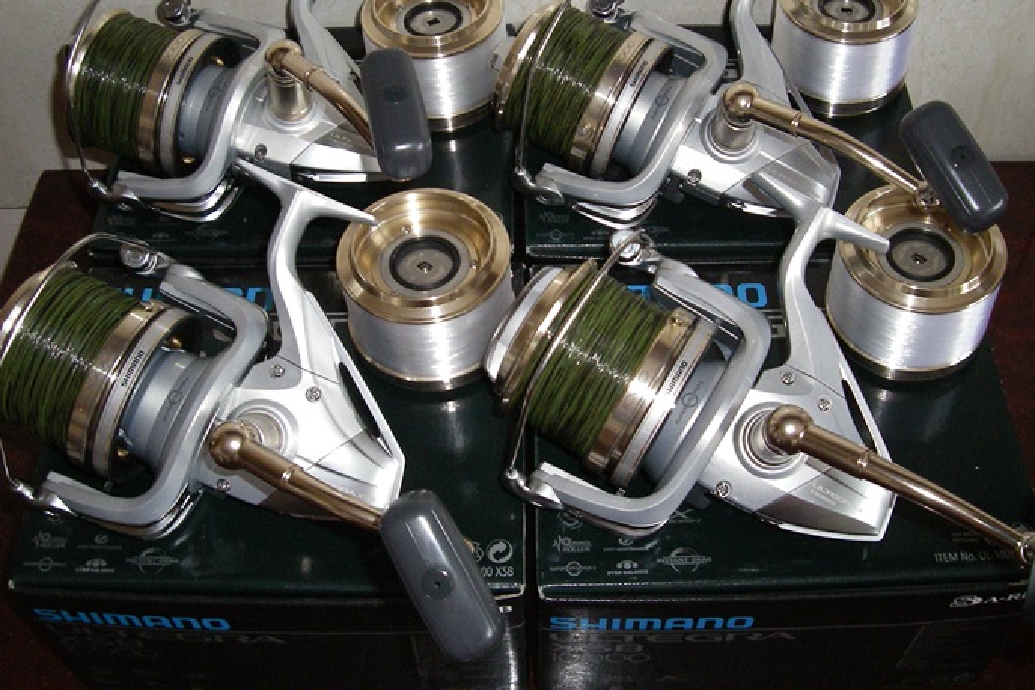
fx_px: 1322
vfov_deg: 29.1
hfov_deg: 42.7
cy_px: 262
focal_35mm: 46
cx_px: 524
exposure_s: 1/50
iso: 320
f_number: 2.7
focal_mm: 6.2
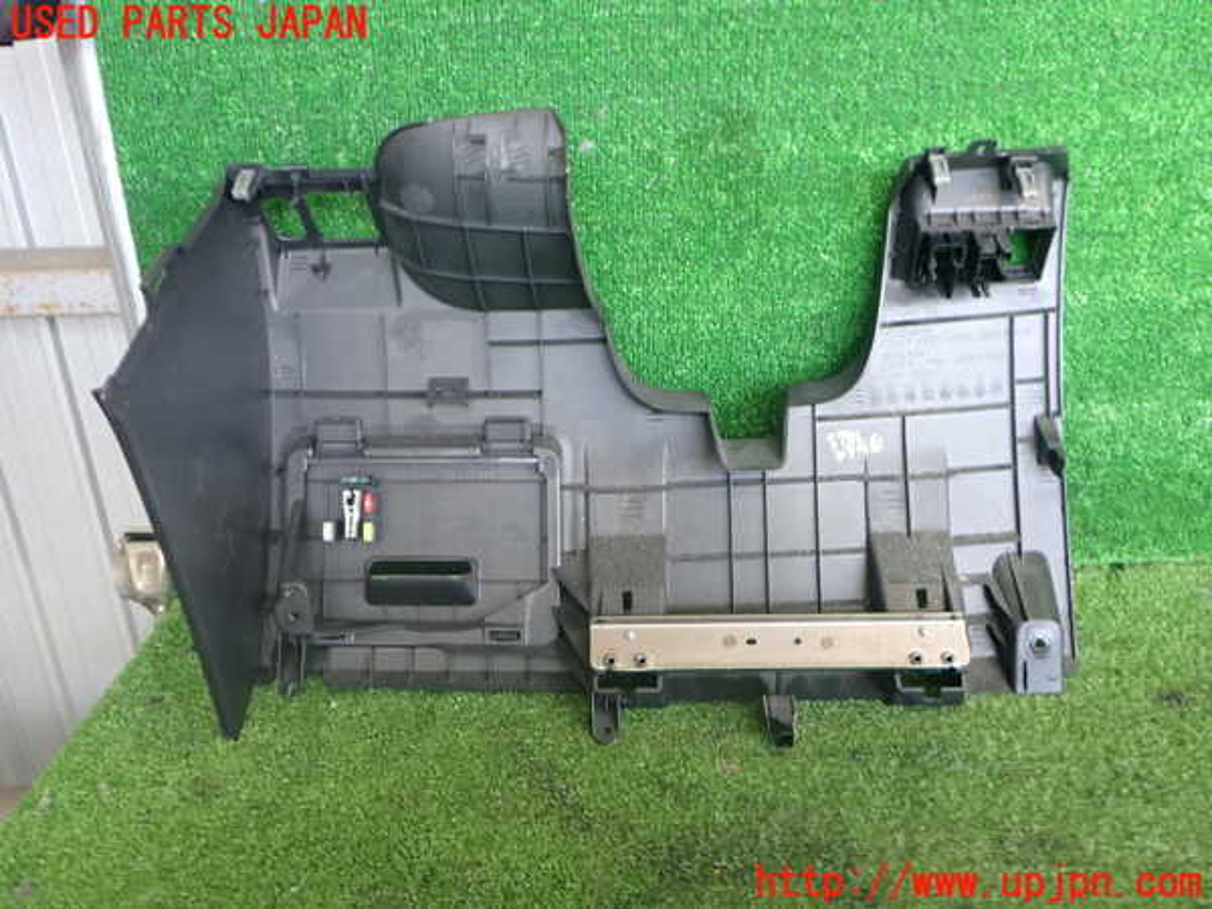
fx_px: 1050
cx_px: 606
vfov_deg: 46.8
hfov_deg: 60.0
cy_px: 454
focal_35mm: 30
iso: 250
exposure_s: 1/50
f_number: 2.3
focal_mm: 5.4
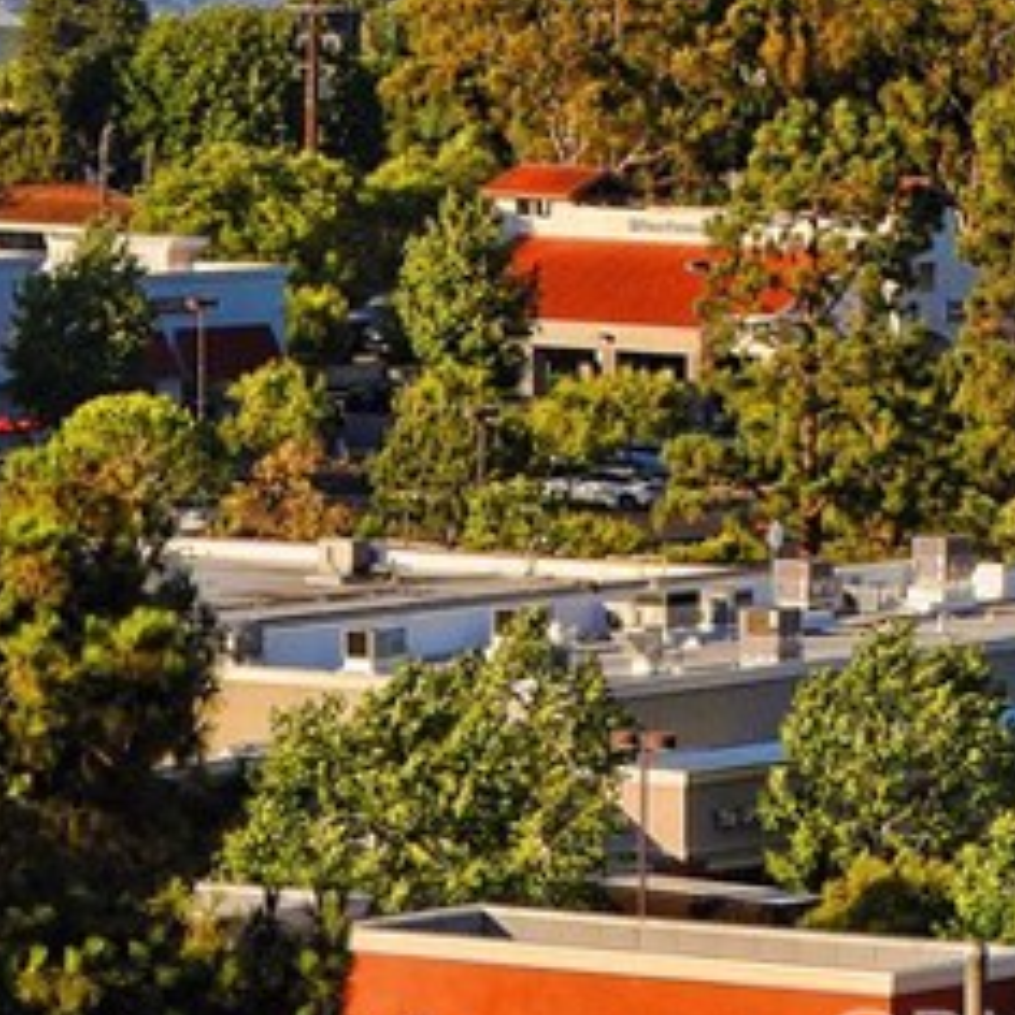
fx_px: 10080
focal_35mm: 304
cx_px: 748
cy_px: -353
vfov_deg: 5.7
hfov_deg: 5.8
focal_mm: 55
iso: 200
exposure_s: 1/320
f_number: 14
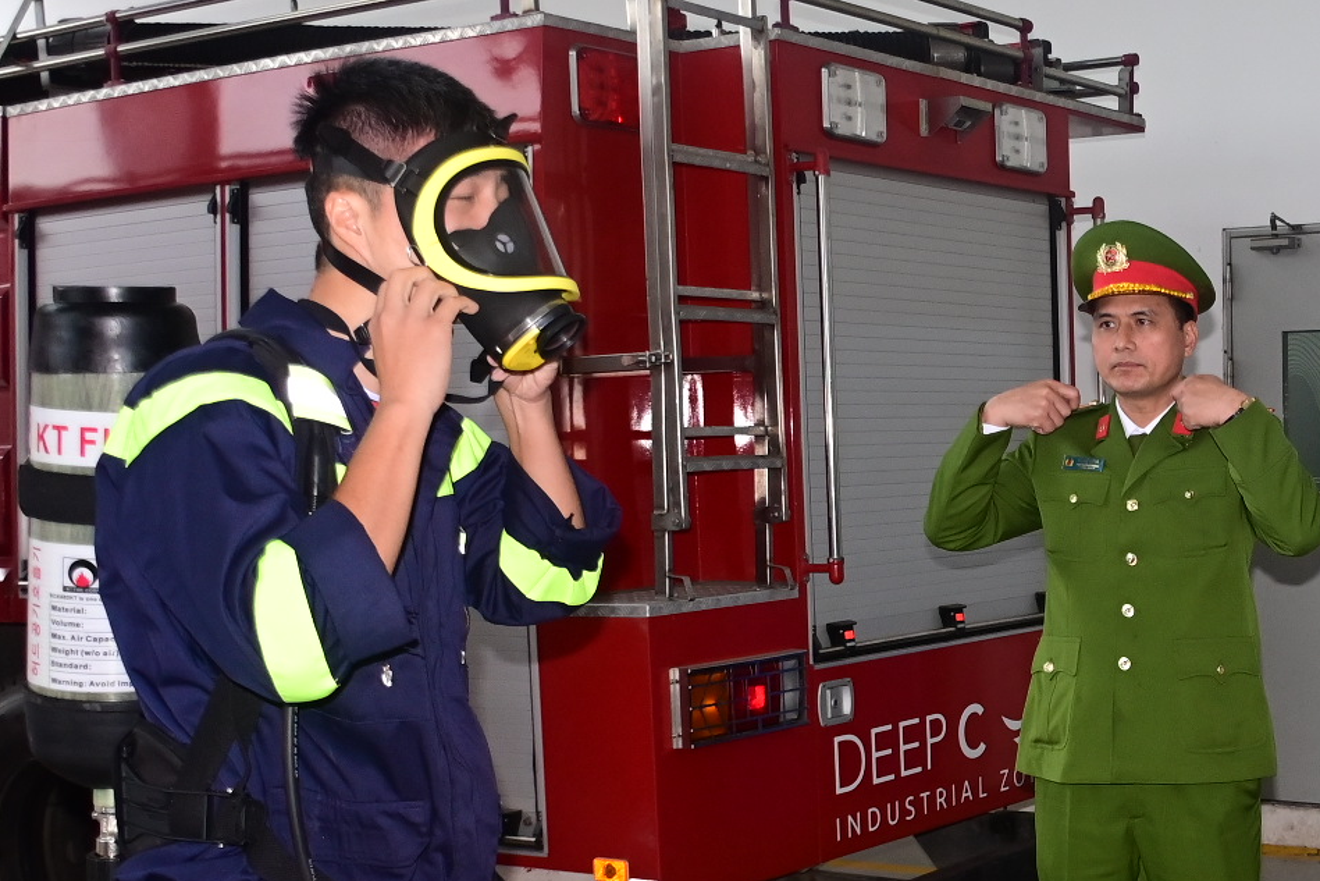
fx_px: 2054
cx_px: 1277
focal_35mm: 56
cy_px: 589
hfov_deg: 33.1
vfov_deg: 24.1
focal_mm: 18
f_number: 3.5
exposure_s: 1/200
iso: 800
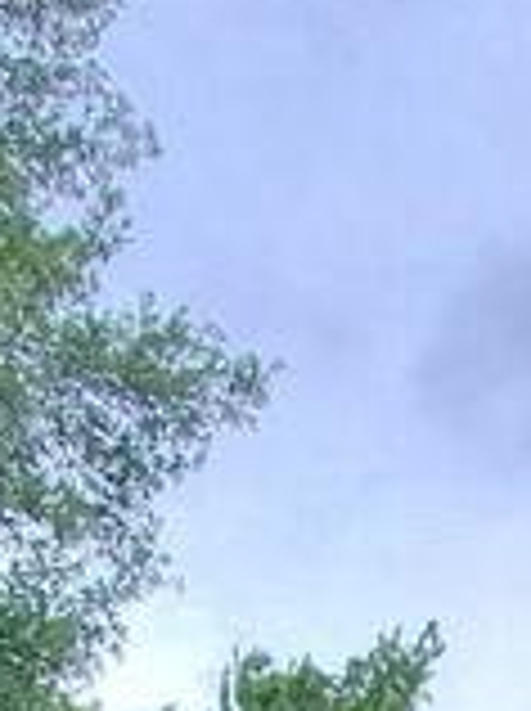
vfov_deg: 11.4
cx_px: 405
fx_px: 2707
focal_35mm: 132
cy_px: 1876
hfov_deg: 11.2
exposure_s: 1/625
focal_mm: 1.8
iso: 50
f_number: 2.2
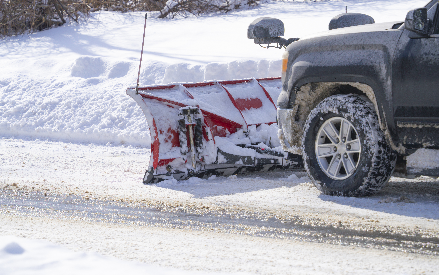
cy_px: 133
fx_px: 2441
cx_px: 220
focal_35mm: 204
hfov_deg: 10.3
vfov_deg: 6.4
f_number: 8
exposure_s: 1/1250
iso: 400
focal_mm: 200
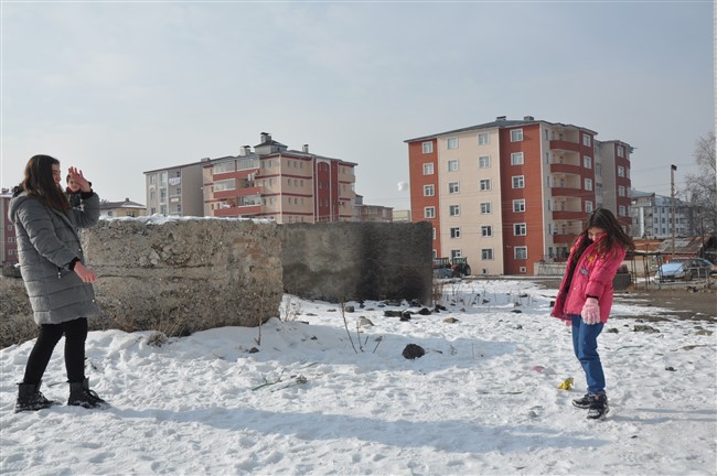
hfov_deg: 53.2
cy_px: 238
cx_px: 358
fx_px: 716
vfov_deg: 36.8
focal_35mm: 36
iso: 250
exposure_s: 1/400
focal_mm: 24
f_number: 10
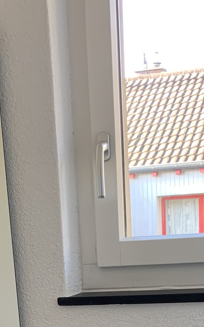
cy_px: 424
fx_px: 676
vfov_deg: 23.9
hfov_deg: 17.2
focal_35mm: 76
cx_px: 94
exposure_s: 1/60
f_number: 1.8
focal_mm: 4.25
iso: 100
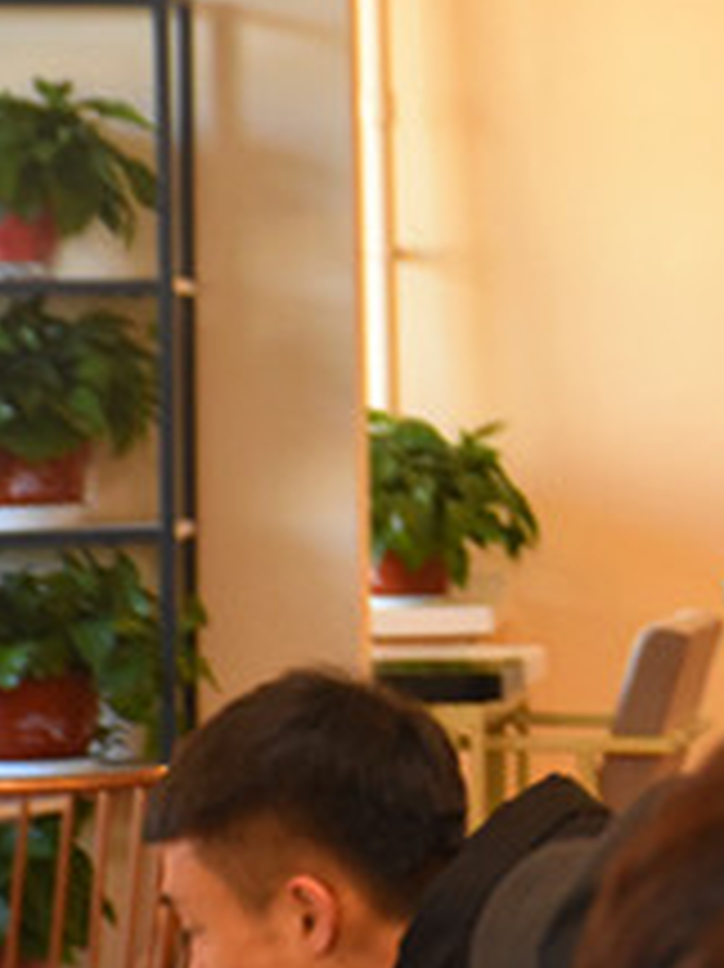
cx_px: 1430
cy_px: 536
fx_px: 7425
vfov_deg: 7.4
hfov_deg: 5.5
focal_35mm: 266
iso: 2000
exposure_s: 1/100
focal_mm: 62
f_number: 5
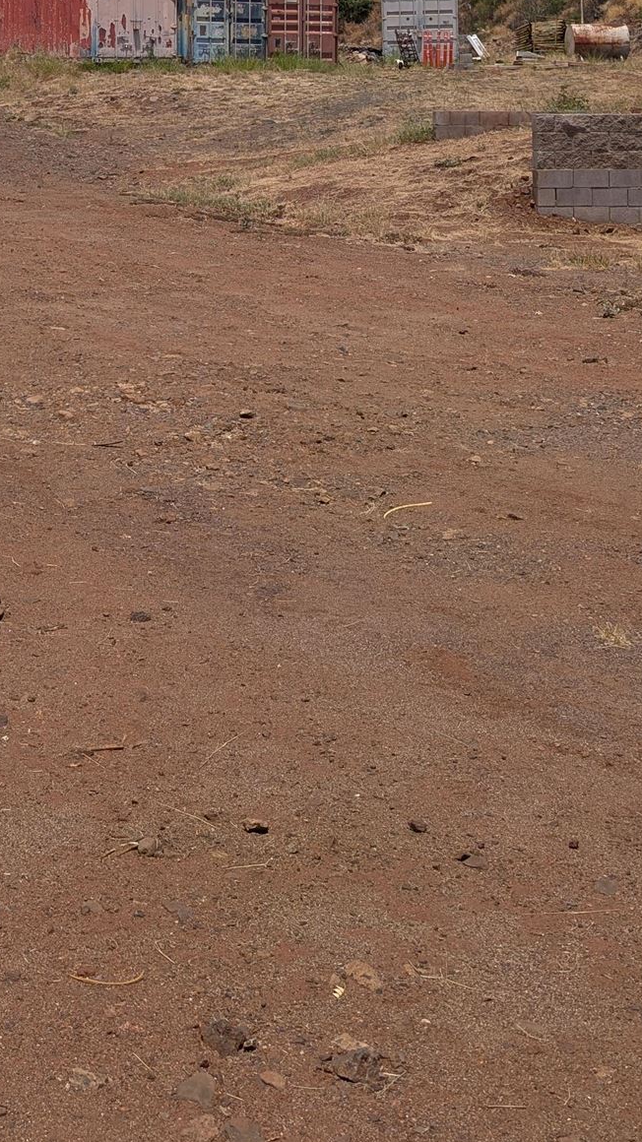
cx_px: 181
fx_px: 1575
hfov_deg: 22.9
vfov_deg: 36.4
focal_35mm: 52
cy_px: 34
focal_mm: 6.9
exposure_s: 1/1484
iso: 20
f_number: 1.68
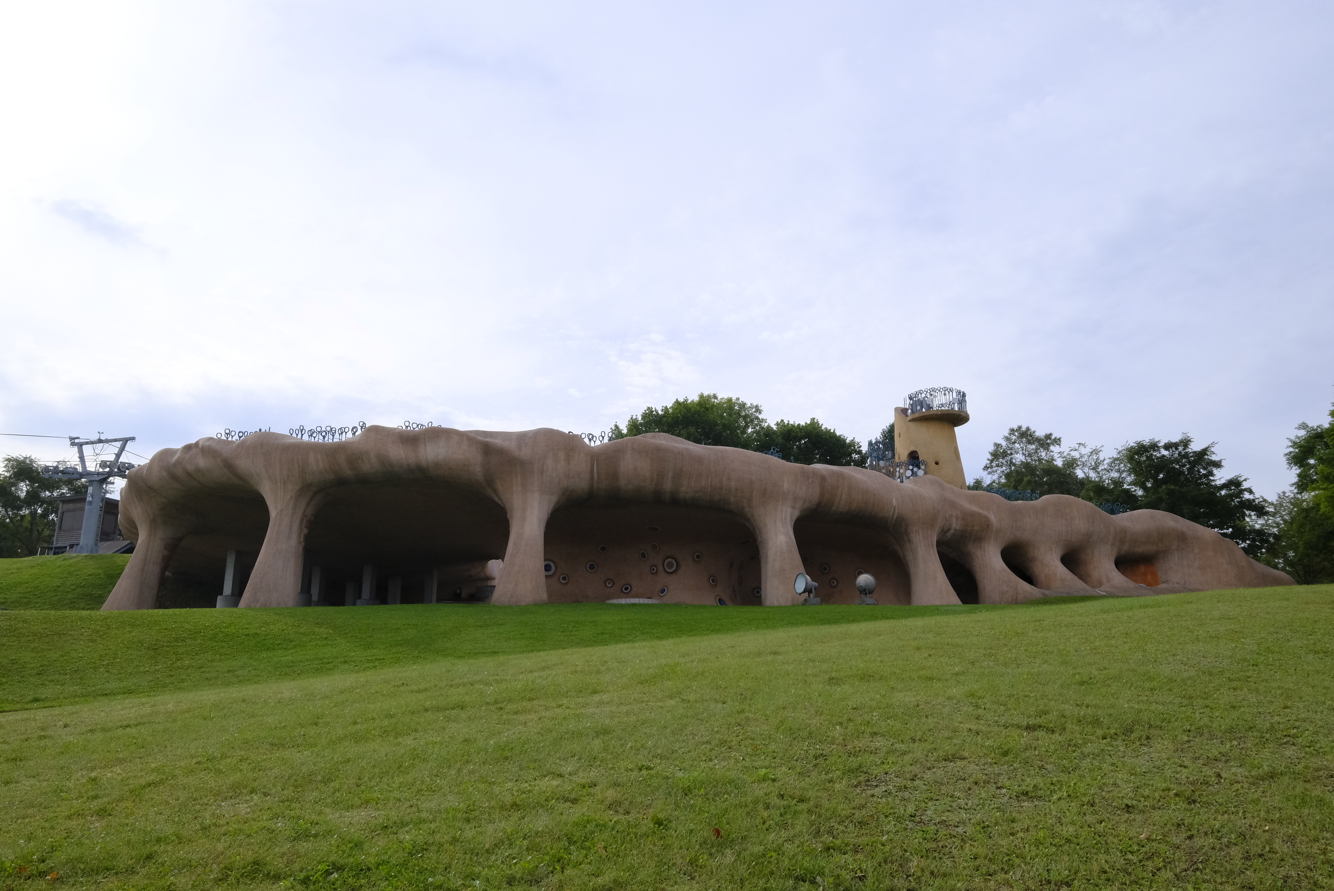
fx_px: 927
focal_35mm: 25
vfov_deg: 51.3
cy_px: 446
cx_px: 667
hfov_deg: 71.5
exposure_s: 1/1800
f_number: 10
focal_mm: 16.6
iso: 2000
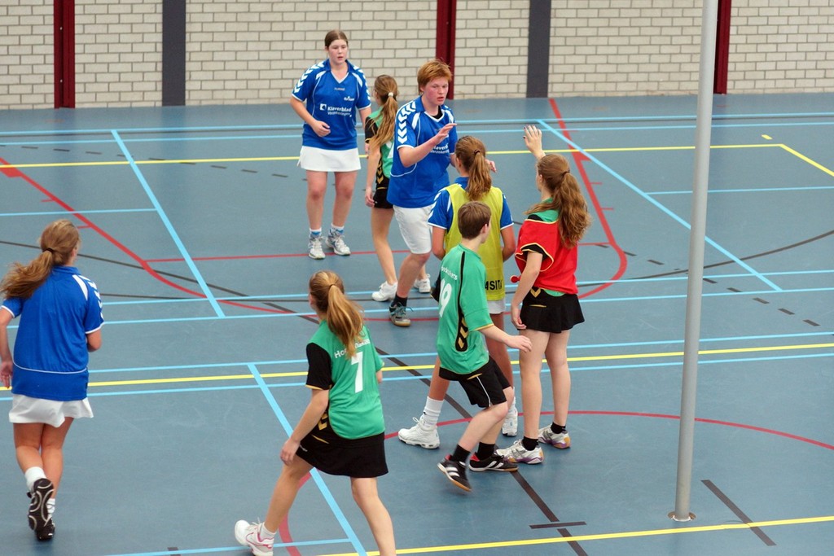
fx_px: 1738
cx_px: 417
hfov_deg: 27.0
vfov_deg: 18.2
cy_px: 278
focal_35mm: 75
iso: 640
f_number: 2
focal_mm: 50
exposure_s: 1/250
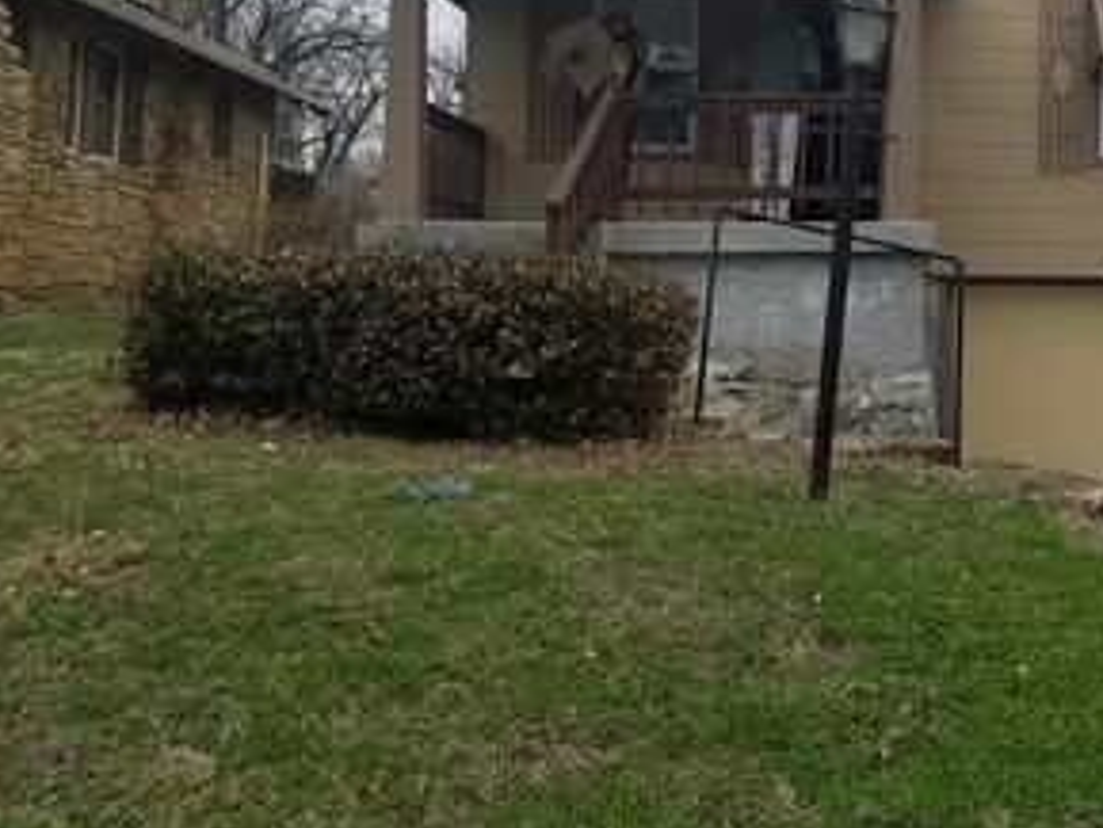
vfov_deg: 31.8
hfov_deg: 39.9
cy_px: 238
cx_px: 920
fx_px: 1434
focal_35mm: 45
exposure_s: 1/916
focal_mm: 4.2
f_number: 1.7
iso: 50
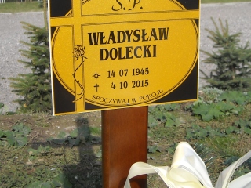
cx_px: 128
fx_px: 508
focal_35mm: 70
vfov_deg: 20.7
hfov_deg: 27.8
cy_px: 35
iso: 64
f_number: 5.6
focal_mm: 5.7
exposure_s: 1/228
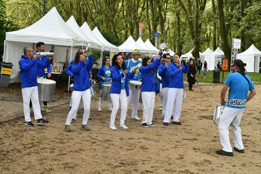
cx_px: 130
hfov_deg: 38.9
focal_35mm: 51
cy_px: 87
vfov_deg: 26.5
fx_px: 370
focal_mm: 34
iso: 16000
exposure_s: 1/640
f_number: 13
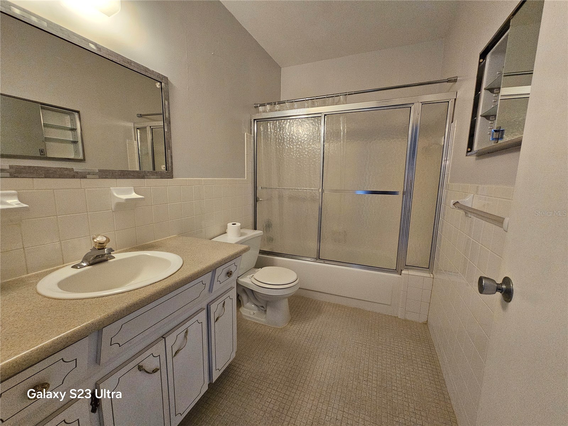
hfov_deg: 106.2
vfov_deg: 89.9
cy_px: 213
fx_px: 213
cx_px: 284
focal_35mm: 13
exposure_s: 1/100
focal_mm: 2.2
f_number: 2.2
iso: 640
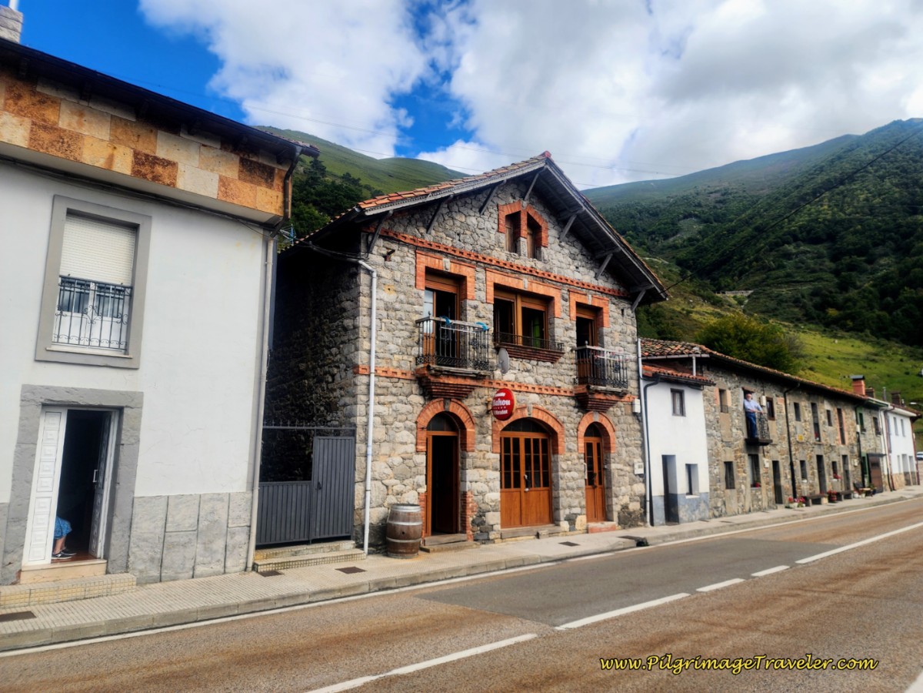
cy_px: 346
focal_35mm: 23
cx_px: 462
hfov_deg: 73.9
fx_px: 613
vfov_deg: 58.9
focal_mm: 6.4
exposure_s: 1/740
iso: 12
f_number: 1.8
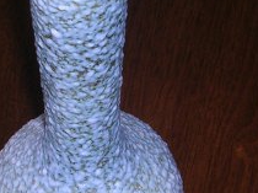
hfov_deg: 16.9
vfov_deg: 12.7
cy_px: 125
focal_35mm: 116
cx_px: 76
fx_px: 864
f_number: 2.8
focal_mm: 5.8
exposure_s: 1/60.1
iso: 50
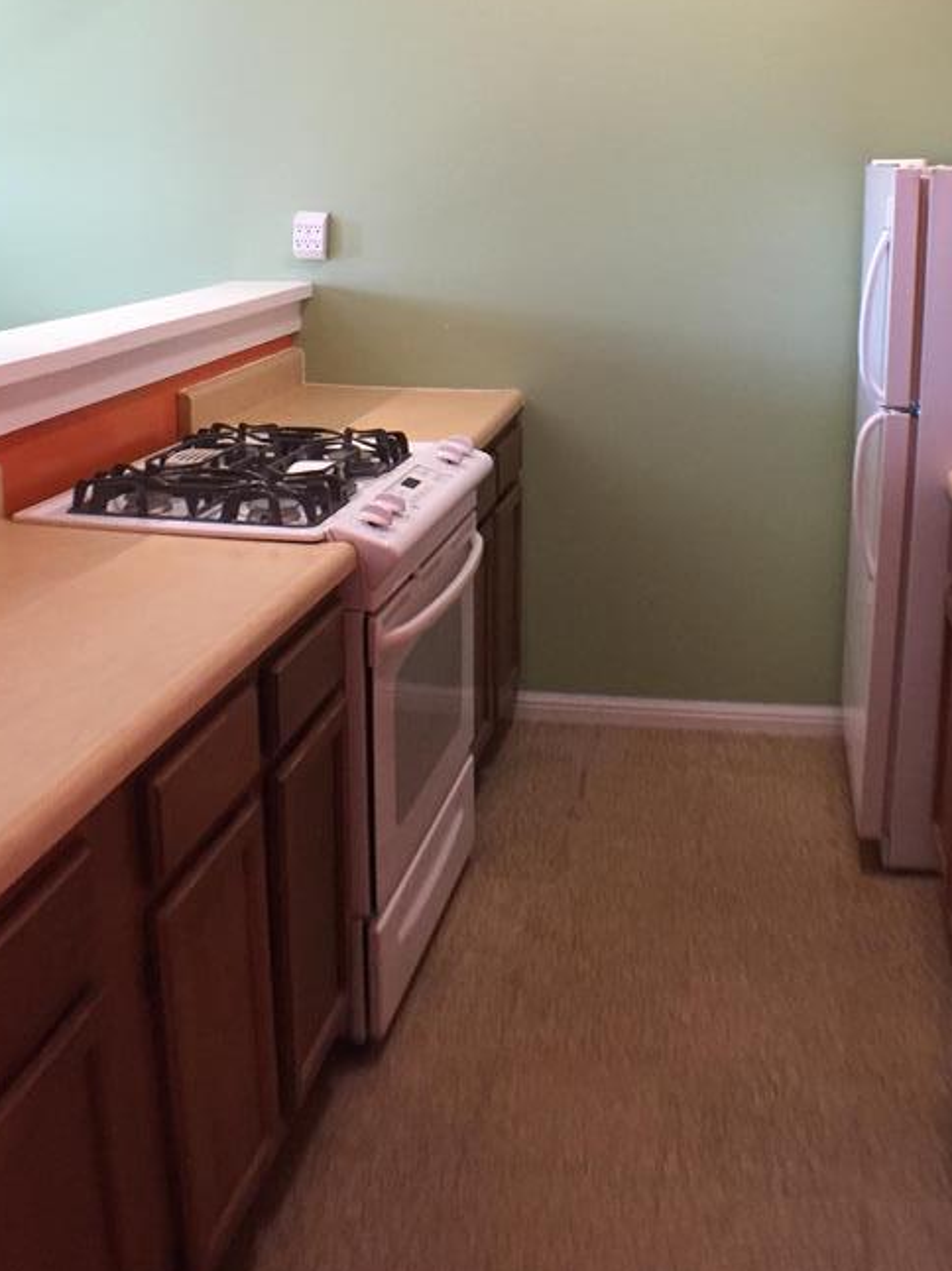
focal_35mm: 46
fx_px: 1688
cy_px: 321
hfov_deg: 31.4
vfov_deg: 40.1
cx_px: 574
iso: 200
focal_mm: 4.15
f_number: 2.2
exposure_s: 1/30
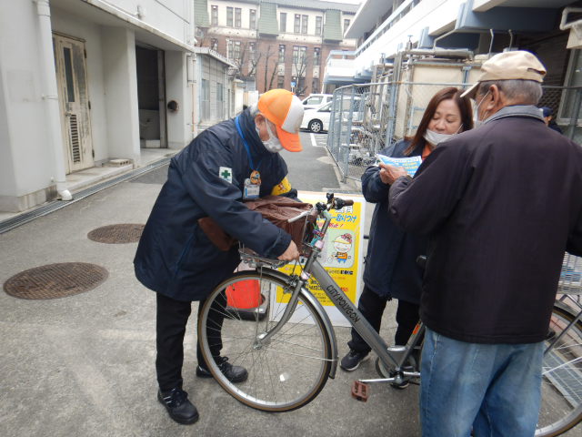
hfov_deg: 71.6
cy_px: 218
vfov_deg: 56.8
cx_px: 291
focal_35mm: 24
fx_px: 404
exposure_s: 1/160
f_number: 2.8
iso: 125
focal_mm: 4.3
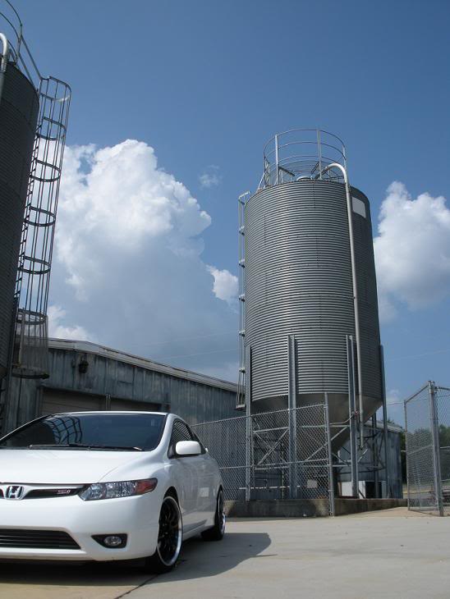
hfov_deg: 39.7
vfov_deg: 51.3
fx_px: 624
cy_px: 300
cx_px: 225
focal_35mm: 36
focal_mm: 6.3
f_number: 5.6
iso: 64
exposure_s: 1/430
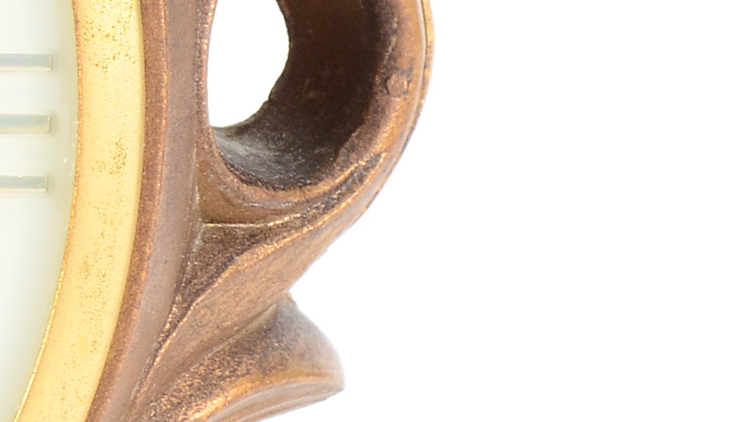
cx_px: -679
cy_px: 124
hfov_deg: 5.7
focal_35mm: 369
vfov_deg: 3.3
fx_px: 7335
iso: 250
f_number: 10
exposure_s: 1/80
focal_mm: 55
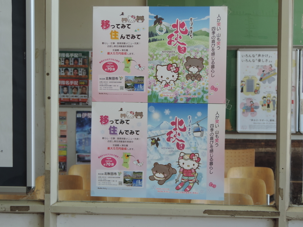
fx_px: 919
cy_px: 114
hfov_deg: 18.7
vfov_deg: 14.1
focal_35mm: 105
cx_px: 152
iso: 90
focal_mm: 18.7
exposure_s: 1/100
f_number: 4.2
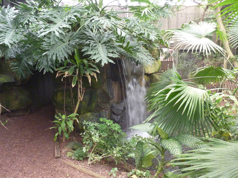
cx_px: 119
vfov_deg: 54.9
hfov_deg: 69.4
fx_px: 172
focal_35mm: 25
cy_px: 89
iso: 400
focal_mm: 4.1
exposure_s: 1/25
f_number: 3.3
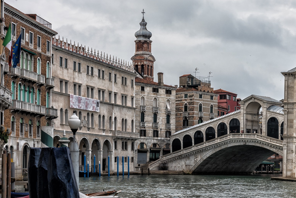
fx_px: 641
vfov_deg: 17.5
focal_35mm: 78
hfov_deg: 25.7
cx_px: 223
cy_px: 114
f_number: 13
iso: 64
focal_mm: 50
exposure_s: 1/60
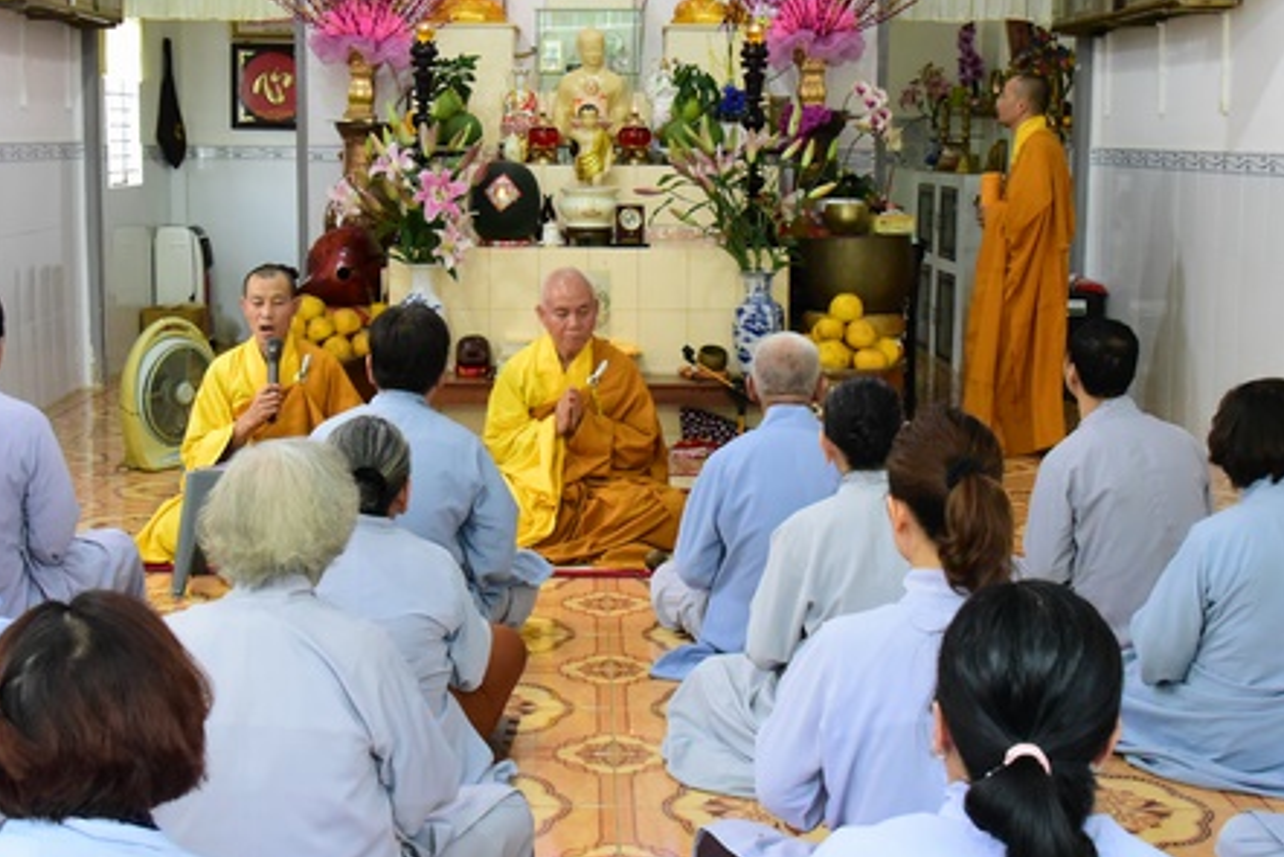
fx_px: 1784
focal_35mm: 50
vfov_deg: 26.9
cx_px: 578
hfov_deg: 39.5
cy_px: 334
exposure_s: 1/80
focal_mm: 34
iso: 7200
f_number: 8
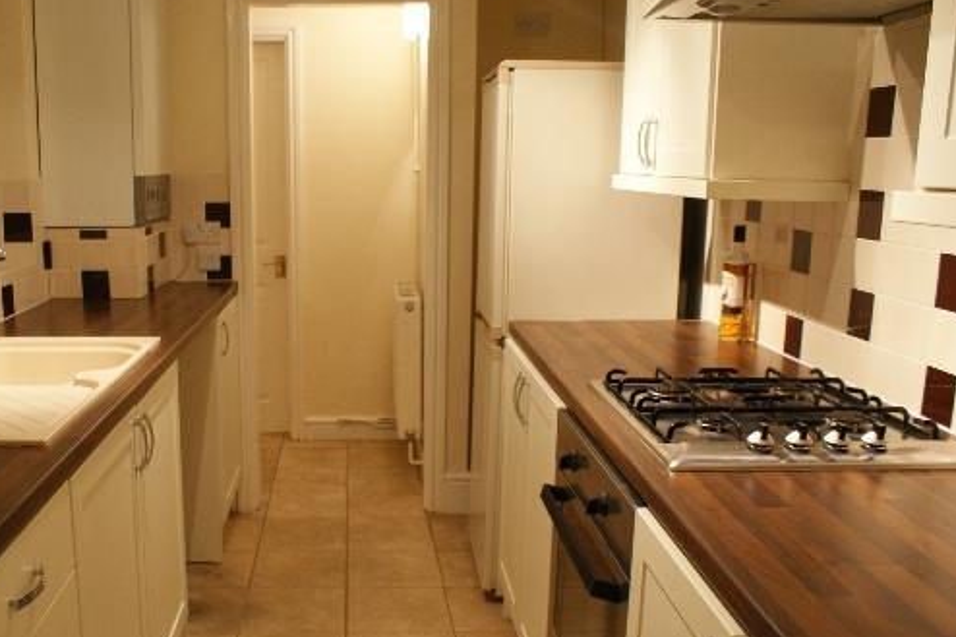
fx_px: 929
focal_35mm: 35
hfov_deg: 53.7
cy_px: 351
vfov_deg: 37.8
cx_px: 346
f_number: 3.5
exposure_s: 1/20
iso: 400
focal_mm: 18
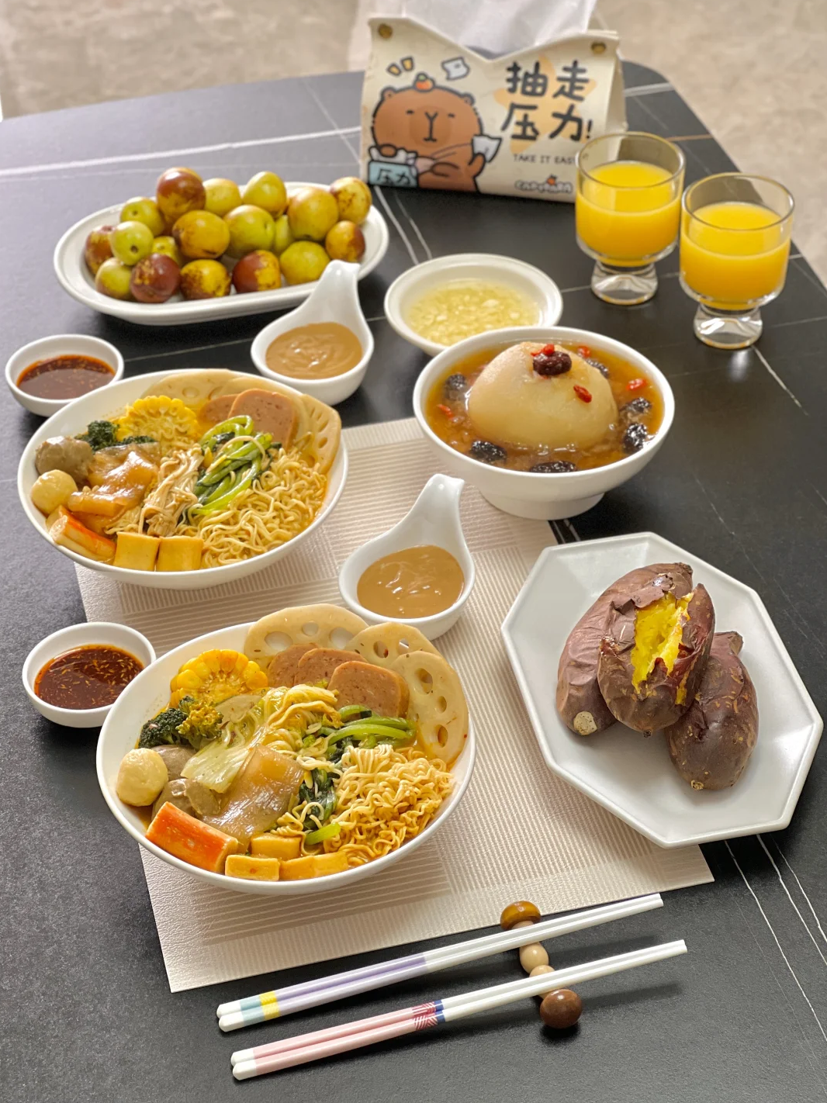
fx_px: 2485
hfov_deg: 18.9
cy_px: 553
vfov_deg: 25.0
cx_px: 411
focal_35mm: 78
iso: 160
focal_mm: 9
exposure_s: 1/40
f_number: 2.8
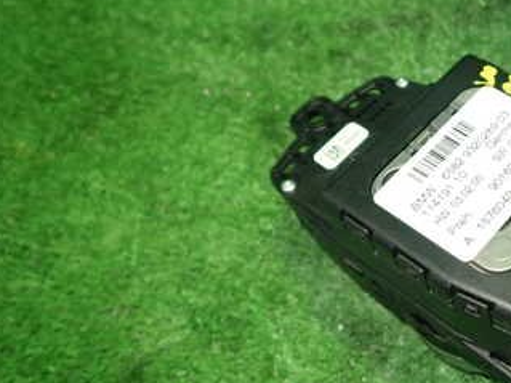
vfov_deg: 30.9
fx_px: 694
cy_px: 192
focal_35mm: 47
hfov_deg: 37.5
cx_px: 471
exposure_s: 1/30
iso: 250
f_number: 2
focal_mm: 4.5
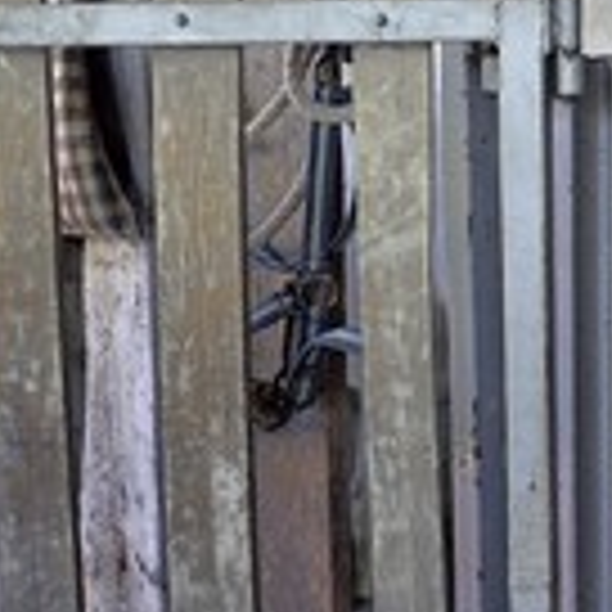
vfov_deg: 19.5
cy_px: 270
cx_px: 680
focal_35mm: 89
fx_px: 1780
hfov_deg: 18.7
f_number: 3.5
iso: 800
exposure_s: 1/125
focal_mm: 34
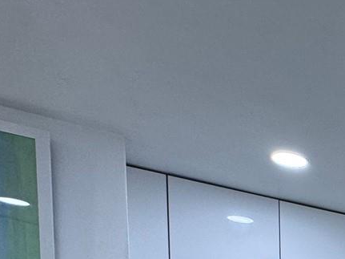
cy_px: 415
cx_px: 536
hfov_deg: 25.8
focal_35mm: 52
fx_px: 518
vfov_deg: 21.9
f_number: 2.2
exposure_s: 1/120
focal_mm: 2.22
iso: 160
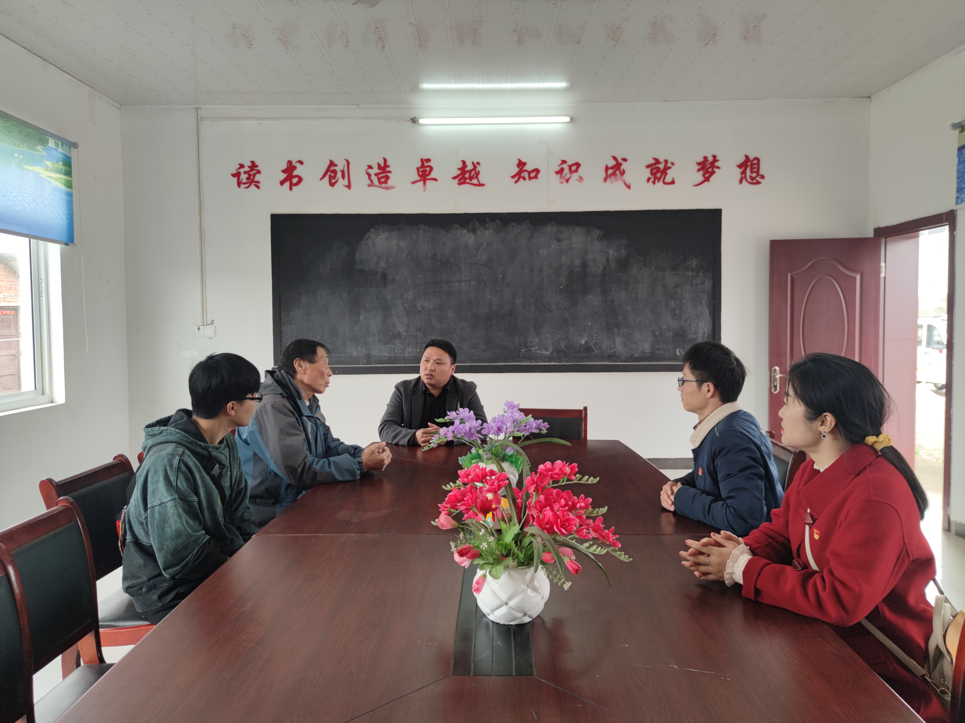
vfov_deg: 56.8
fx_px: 669
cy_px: 362
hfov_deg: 71.6
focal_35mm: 24
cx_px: 482
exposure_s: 1/116
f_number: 1.69
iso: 50
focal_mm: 6.72
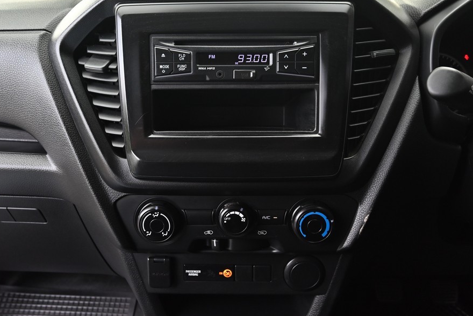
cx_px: 236
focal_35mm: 30
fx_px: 394
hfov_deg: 61.9
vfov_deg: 43.6
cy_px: 150
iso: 1100
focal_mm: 24
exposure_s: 1/90
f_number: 6.7
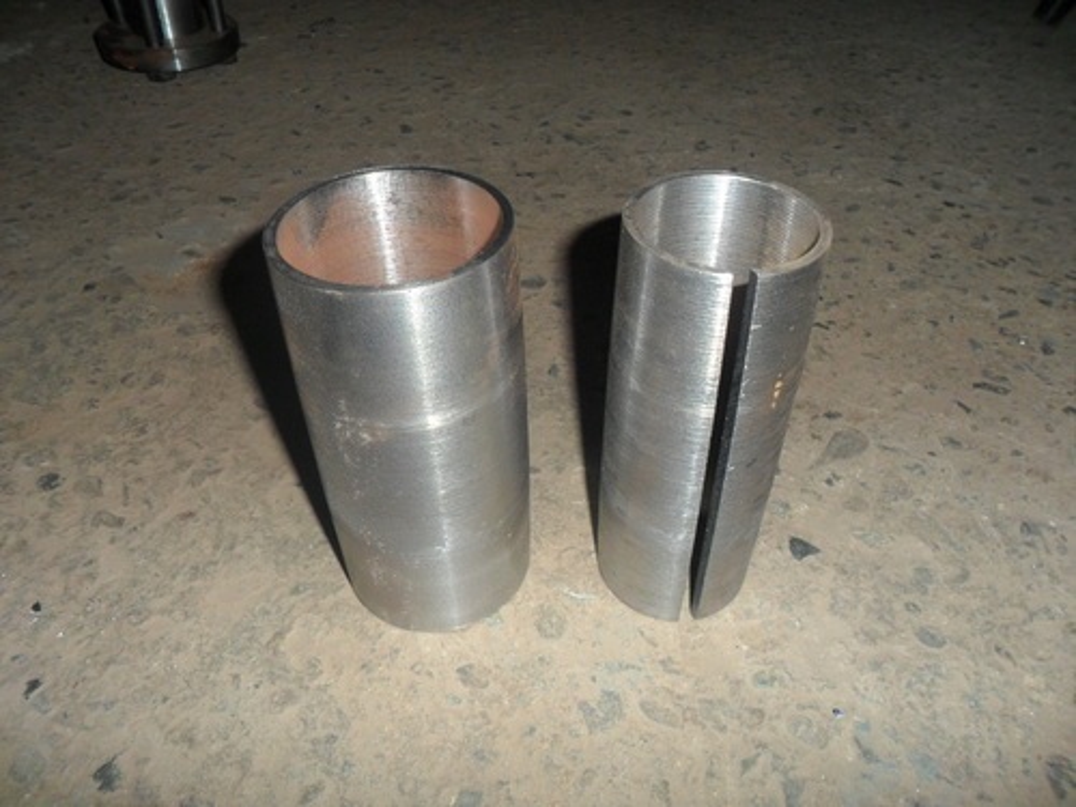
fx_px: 839
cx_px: 538
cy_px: 404
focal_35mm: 27
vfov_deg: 51.4
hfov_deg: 65.3
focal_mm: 4.9
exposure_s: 1/45
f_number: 8.9
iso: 80
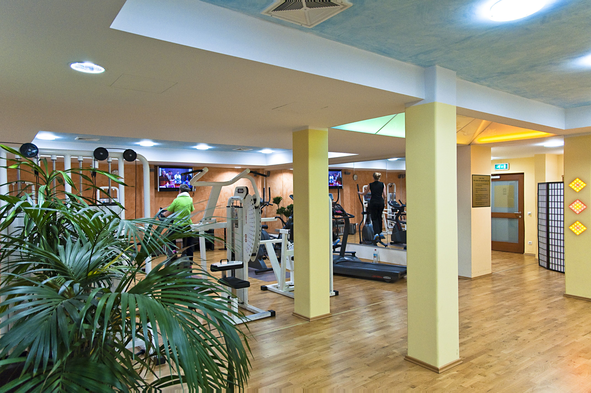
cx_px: 296
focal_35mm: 24
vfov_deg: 53.0
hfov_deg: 73.8
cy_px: 196
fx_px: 394
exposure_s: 1/50
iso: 800
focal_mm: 16
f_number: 5
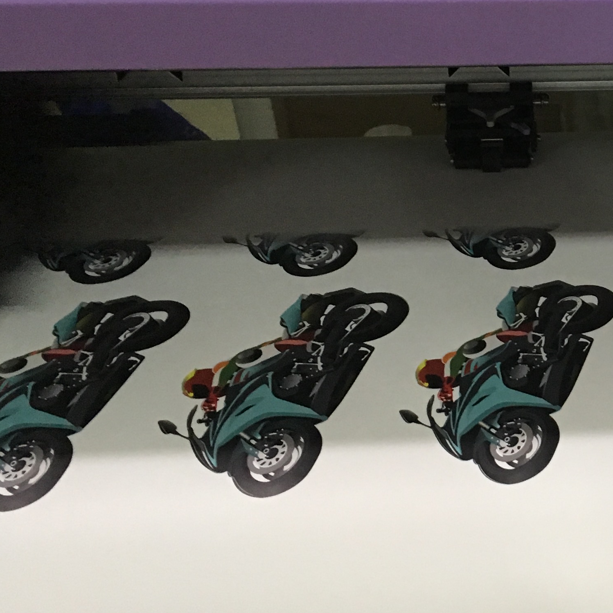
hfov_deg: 23.1
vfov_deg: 25.0
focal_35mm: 69
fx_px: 1382
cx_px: 722
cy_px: 242
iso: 200
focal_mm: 4.15
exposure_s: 1/20
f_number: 2.2
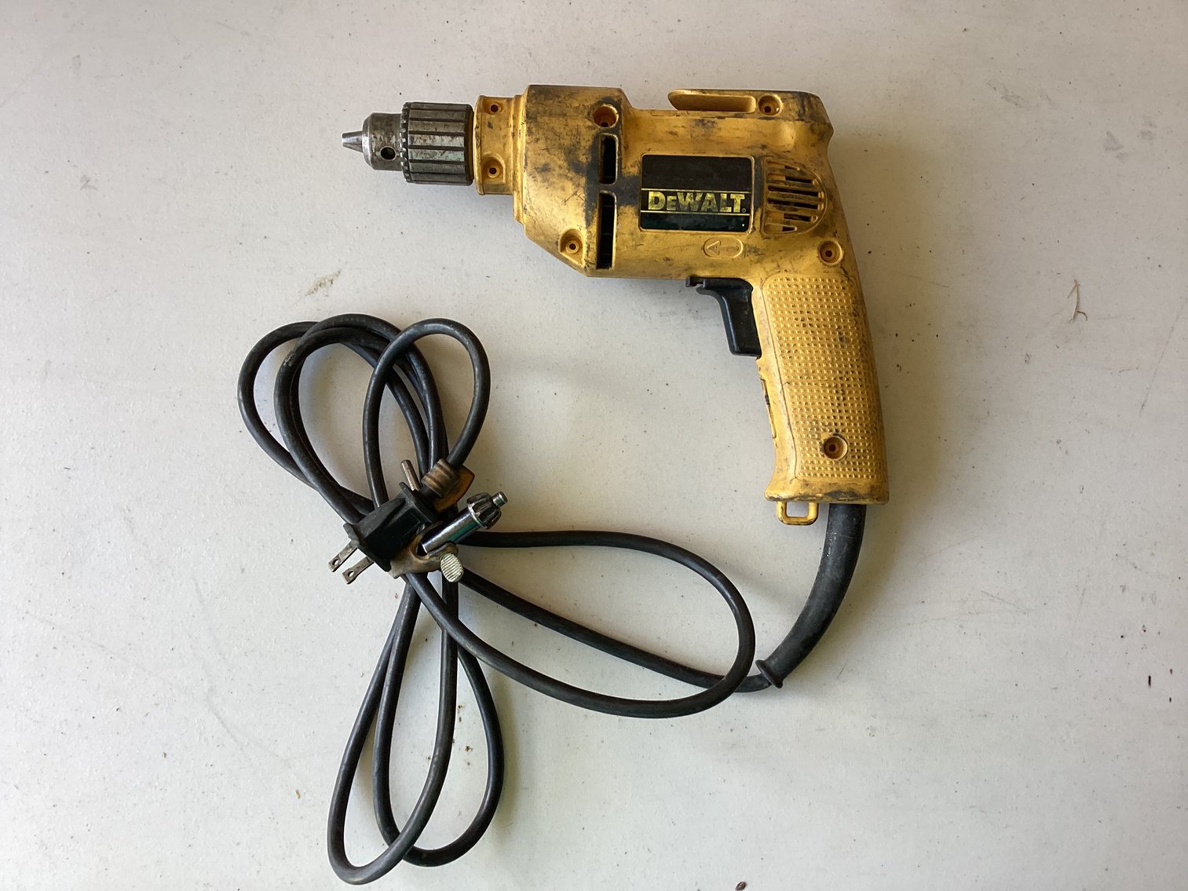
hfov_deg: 58.3
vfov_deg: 45.4
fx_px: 1064
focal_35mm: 31
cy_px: 446
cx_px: 594
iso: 50
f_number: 2.4
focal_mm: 3.3
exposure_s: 1/120
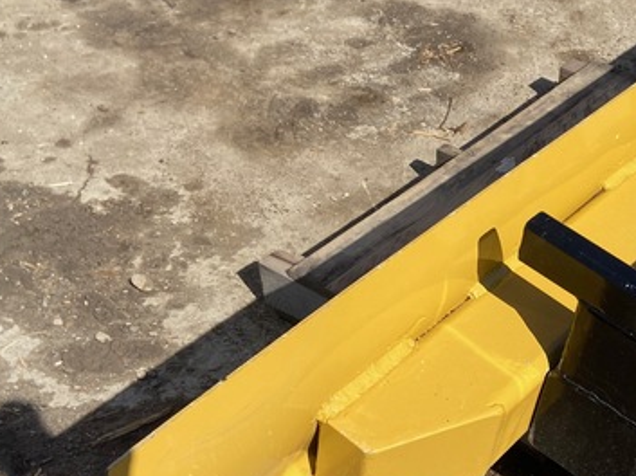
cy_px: 292
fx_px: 1083
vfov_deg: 24.7
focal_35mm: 59
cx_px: 607
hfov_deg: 30.8
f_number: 1.8
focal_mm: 4.25
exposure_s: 1/2967
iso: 32
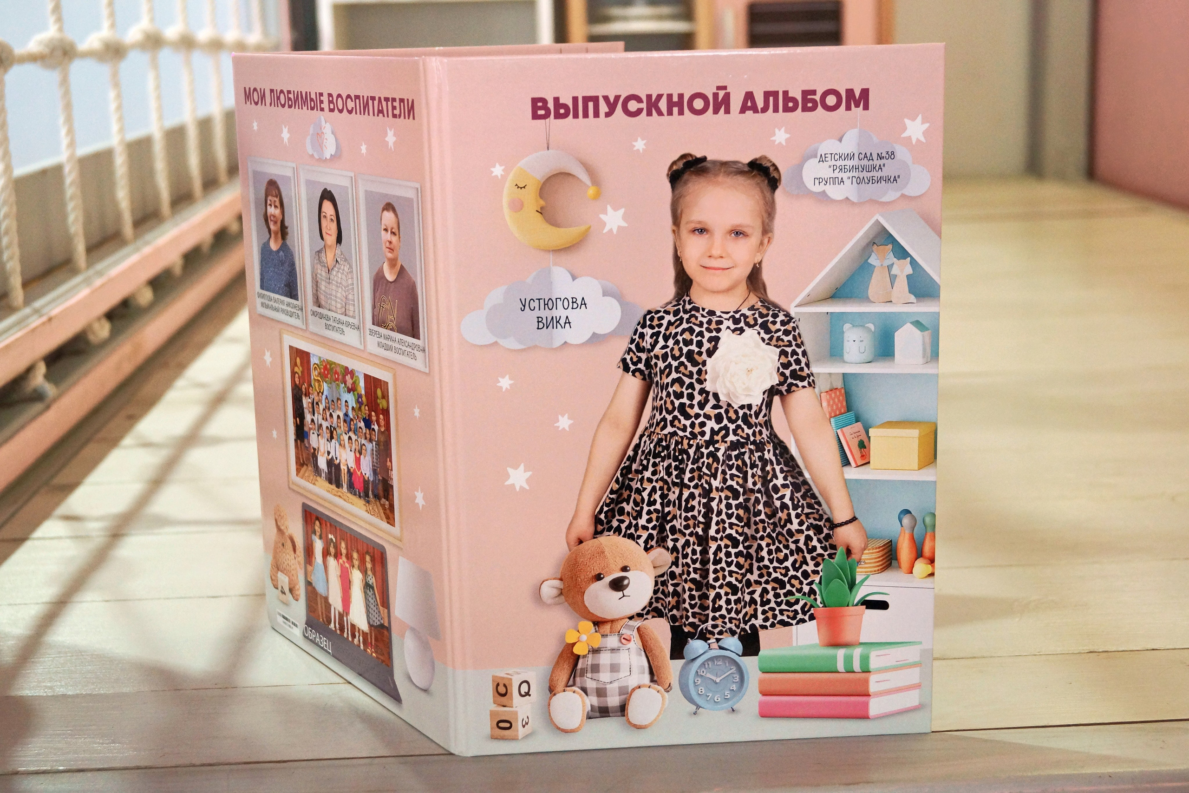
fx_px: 1734
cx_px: 594
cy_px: 396
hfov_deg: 37.8
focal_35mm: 52
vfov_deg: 25.8
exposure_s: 1/60
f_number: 5
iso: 1000
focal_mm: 35
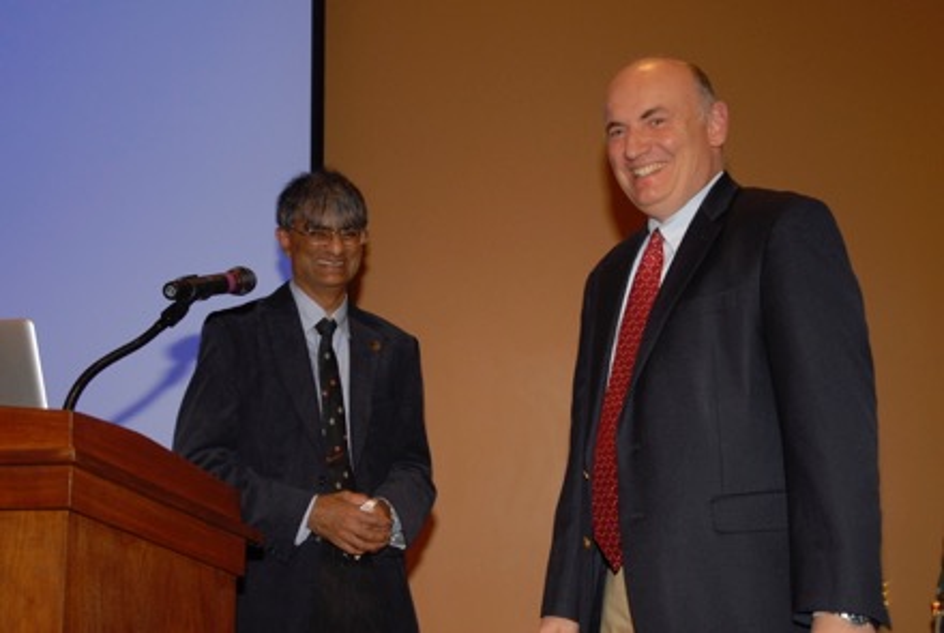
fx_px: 1497
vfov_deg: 23.9
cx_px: 472
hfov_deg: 35.0
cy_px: 316
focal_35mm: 57
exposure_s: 1/60
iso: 800
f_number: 7.1
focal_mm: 38
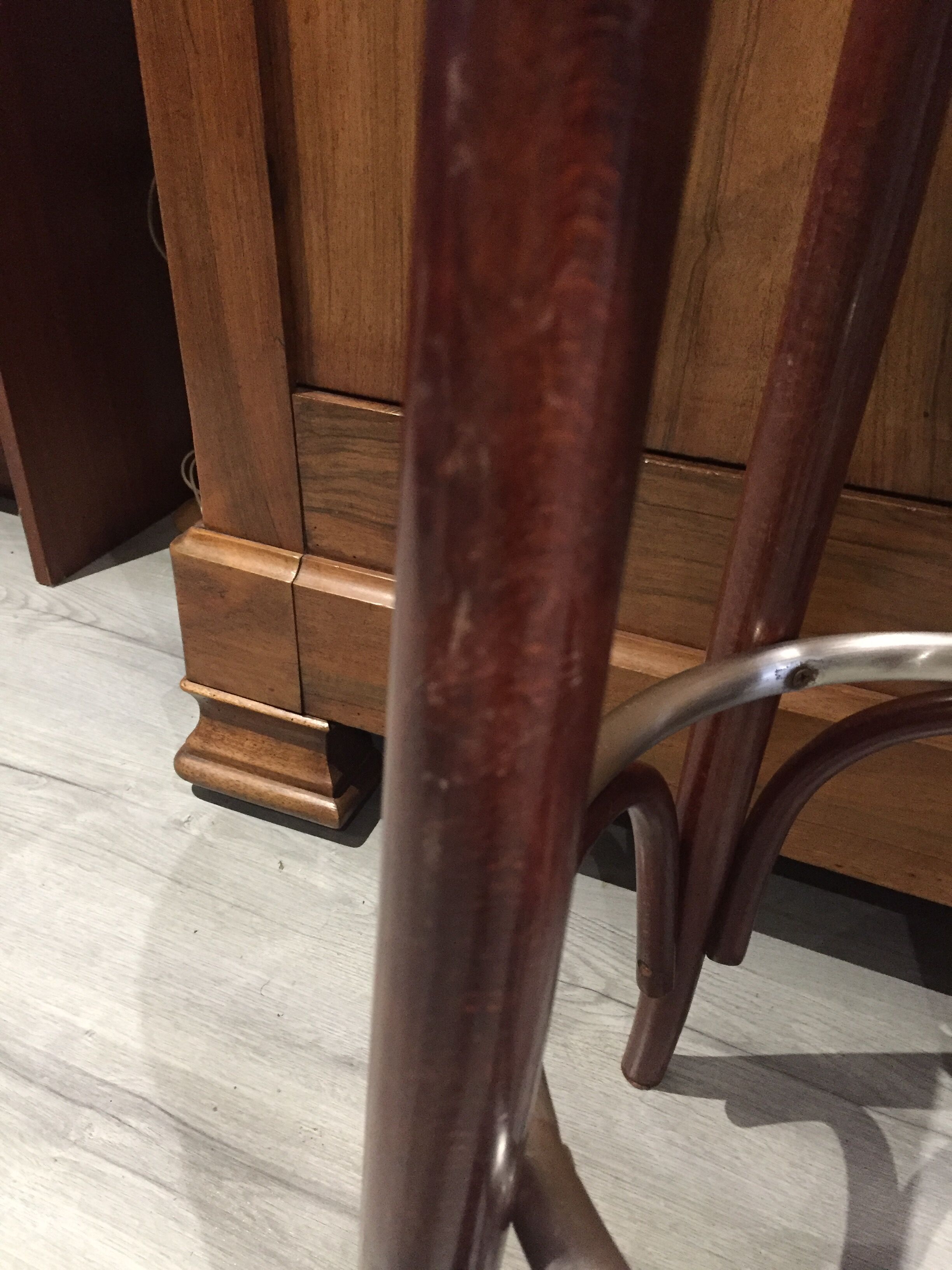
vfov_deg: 61.7
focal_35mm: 29
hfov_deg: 48.2
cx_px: 476
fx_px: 1063
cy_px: 635
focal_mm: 4.15
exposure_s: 1/17
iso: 320
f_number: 2.2
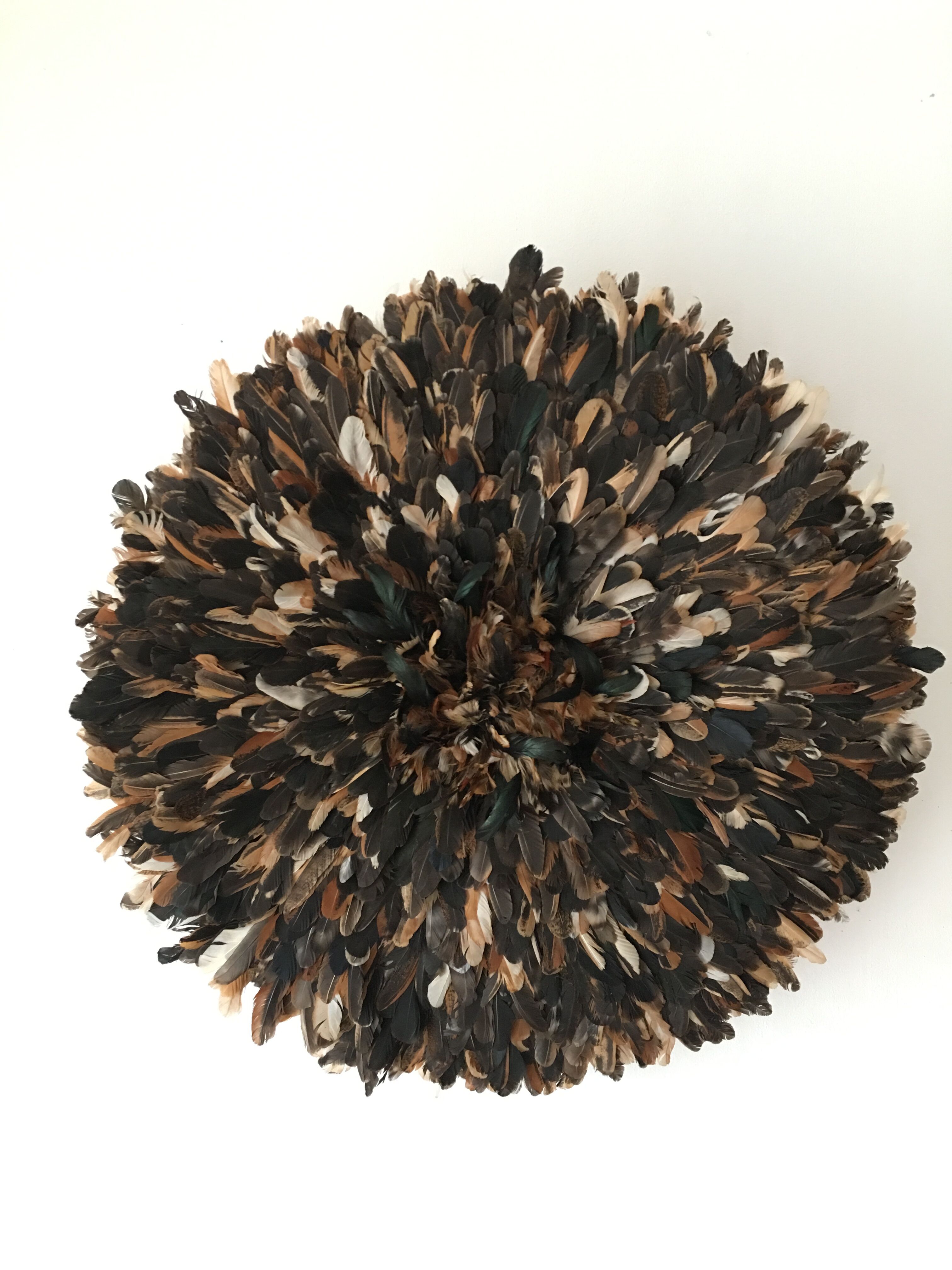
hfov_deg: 48.2
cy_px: 635
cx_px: 476
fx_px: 1063
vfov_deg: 61.7
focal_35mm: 29
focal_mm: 4.15
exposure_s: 1/8
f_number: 2.2
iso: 100
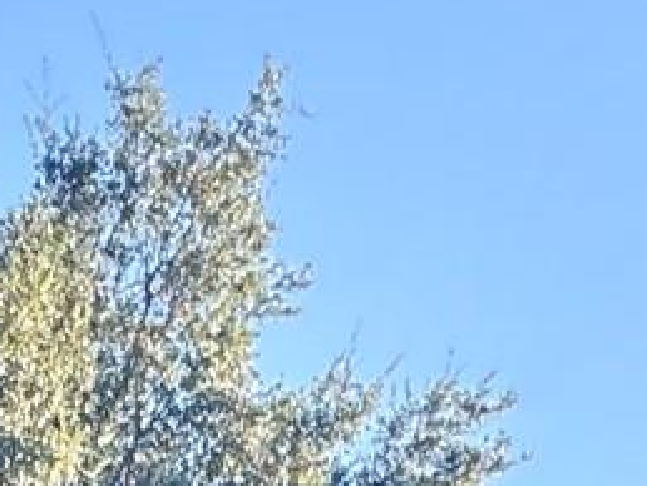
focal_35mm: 111
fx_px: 2077
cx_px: 43
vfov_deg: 9.7
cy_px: 1533
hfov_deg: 17.4
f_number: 2.2
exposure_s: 1/179
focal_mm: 2.22
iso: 40
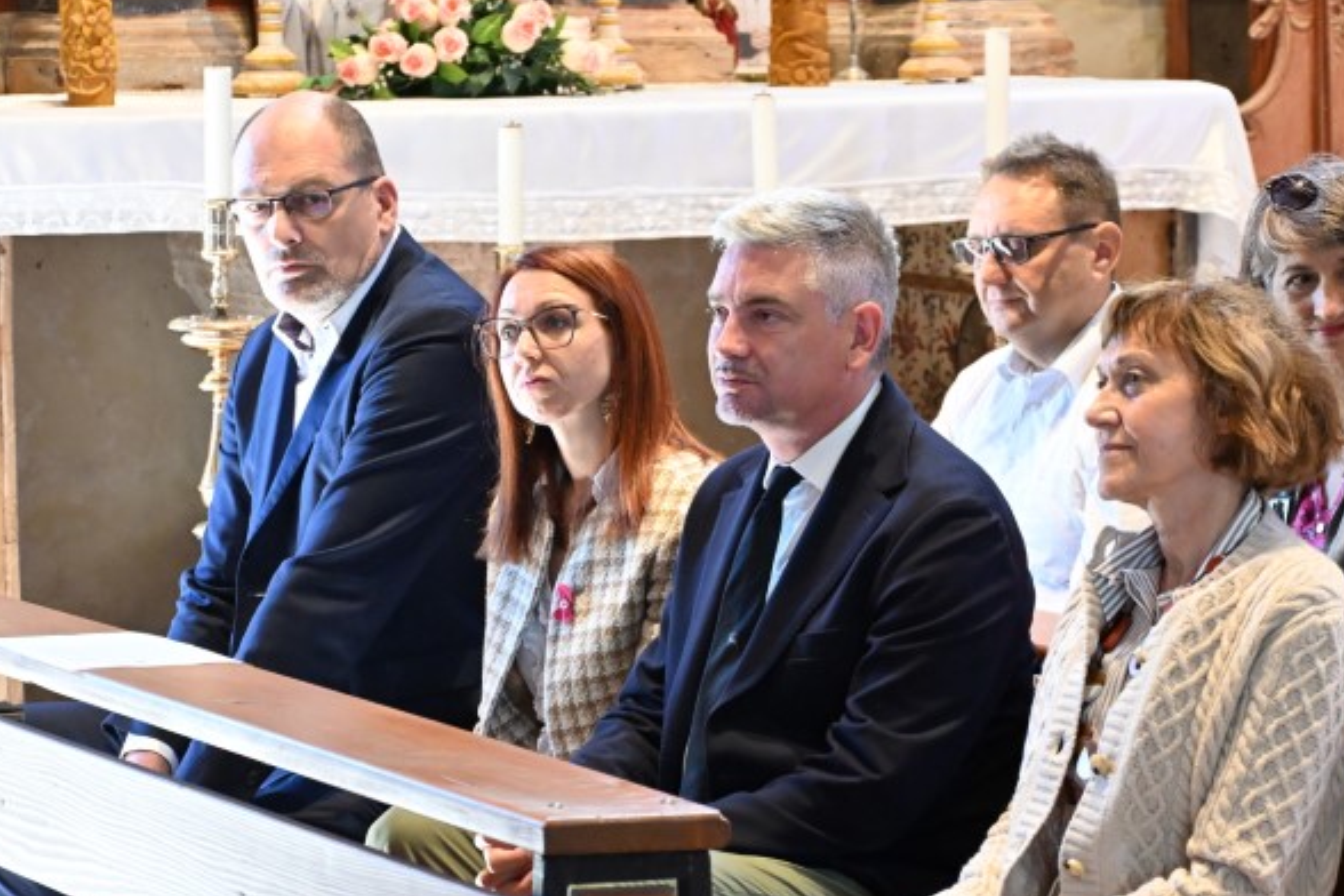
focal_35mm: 136
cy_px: 363
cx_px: 697
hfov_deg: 15.1
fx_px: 5077
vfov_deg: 10.1
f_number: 5.6
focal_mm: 74
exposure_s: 1/60
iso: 5600
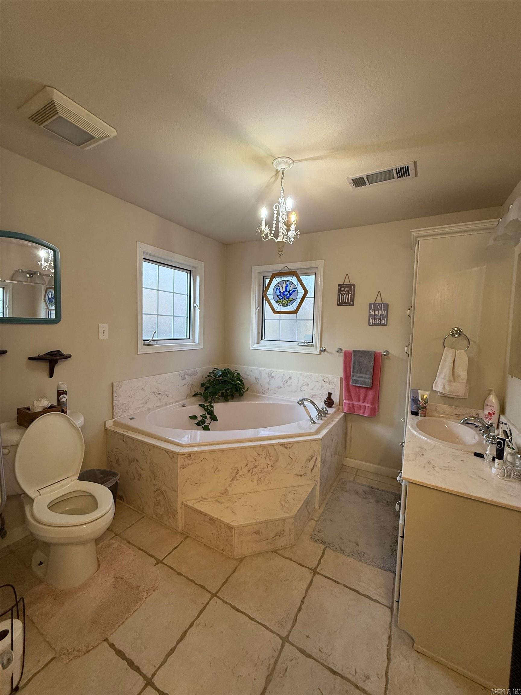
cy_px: 348
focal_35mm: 14
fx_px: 281
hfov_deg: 85.7
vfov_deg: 102.1
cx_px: 260
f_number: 2.2
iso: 160
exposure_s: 1/120
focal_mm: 2.22
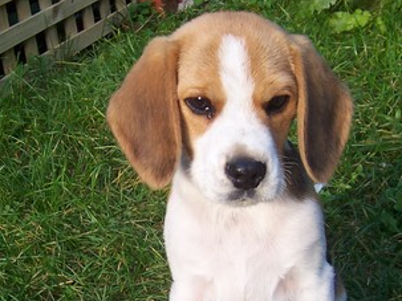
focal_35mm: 74
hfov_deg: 26.3
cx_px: 184
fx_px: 859
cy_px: 225
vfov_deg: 19.7
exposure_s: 1/250
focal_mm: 5.6
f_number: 2.8
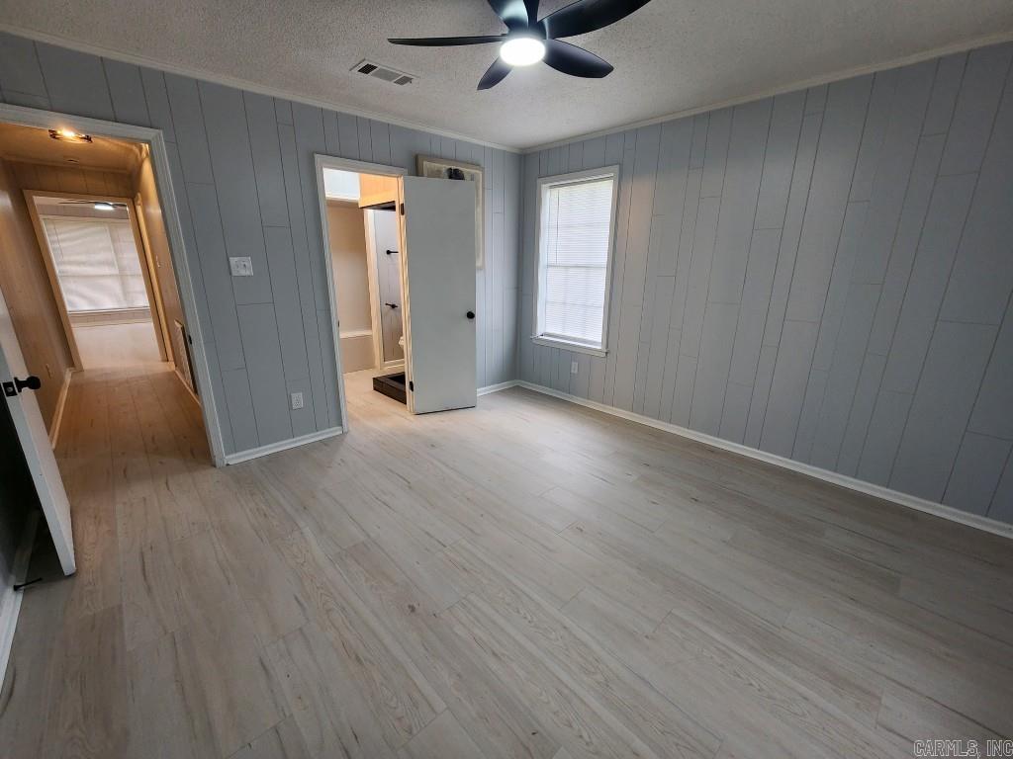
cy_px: 380
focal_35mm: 13
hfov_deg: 106.2
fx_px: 380
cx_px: 506
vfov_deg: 89.9
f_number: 2.2
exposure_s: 1/60
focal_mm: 2.2
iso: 200
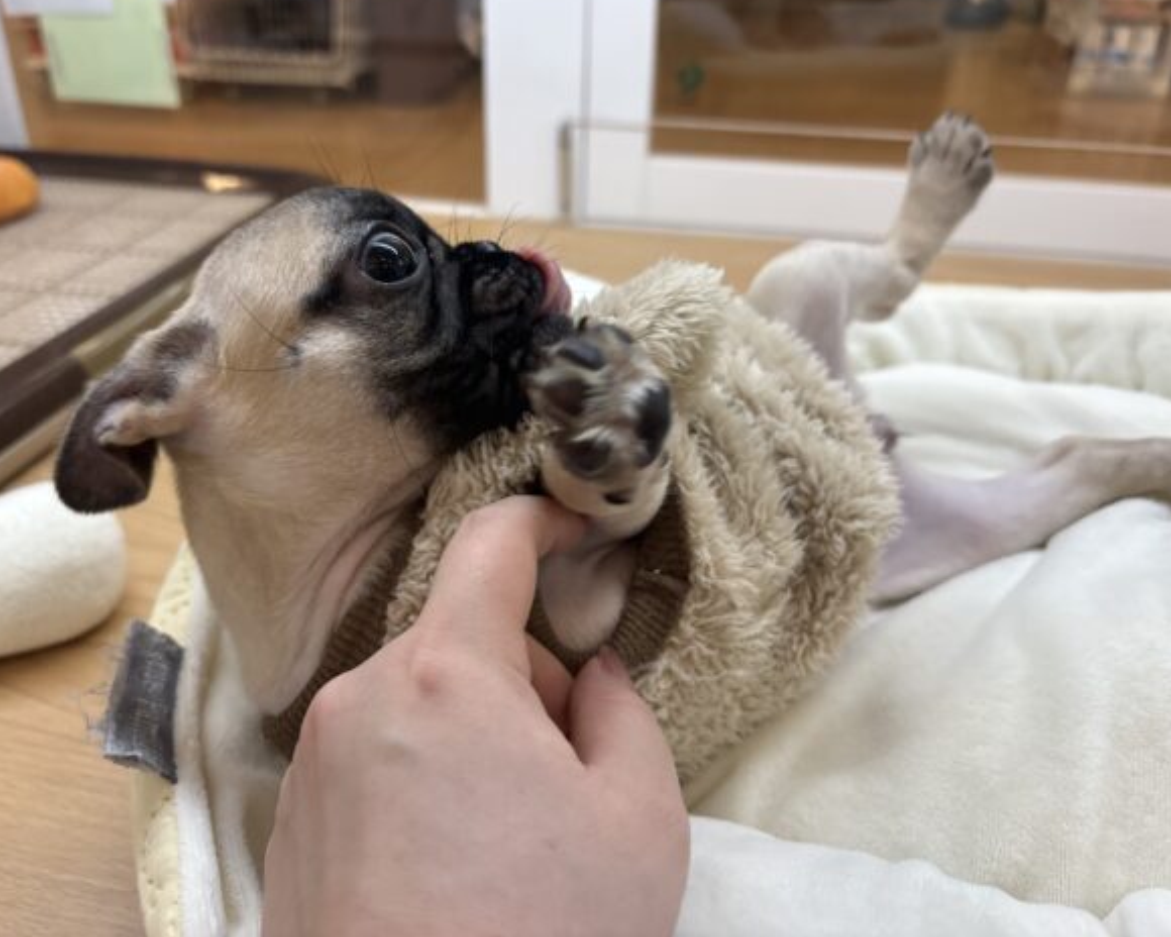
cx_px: 533
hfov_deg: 62.1
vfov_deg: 51.5
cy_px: 454
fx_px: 970
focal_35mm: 28
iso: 64
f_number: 1.6
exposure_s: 1/100
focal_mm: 5.96
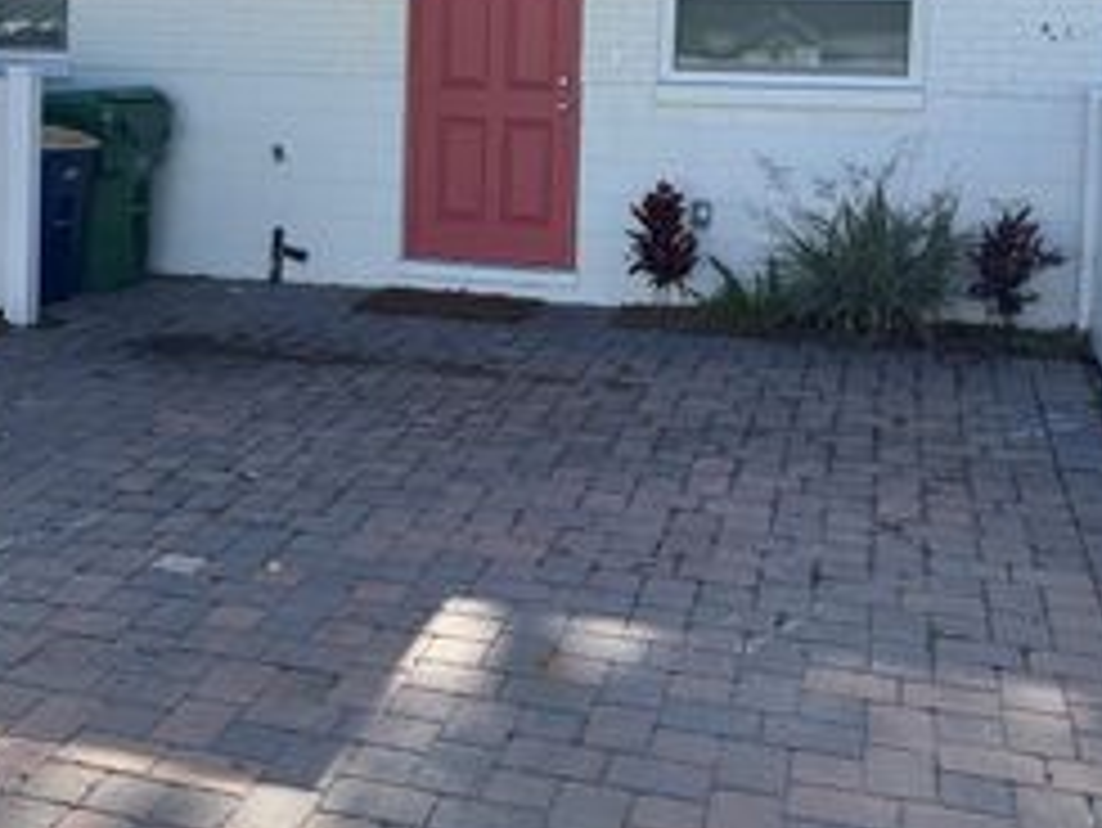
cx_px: 414
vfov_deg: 28.8
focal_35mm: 49
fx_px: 1561
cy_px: 128
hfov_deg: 38.6
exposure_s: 1/3145
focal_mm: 6.76
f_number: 1.78
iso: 100
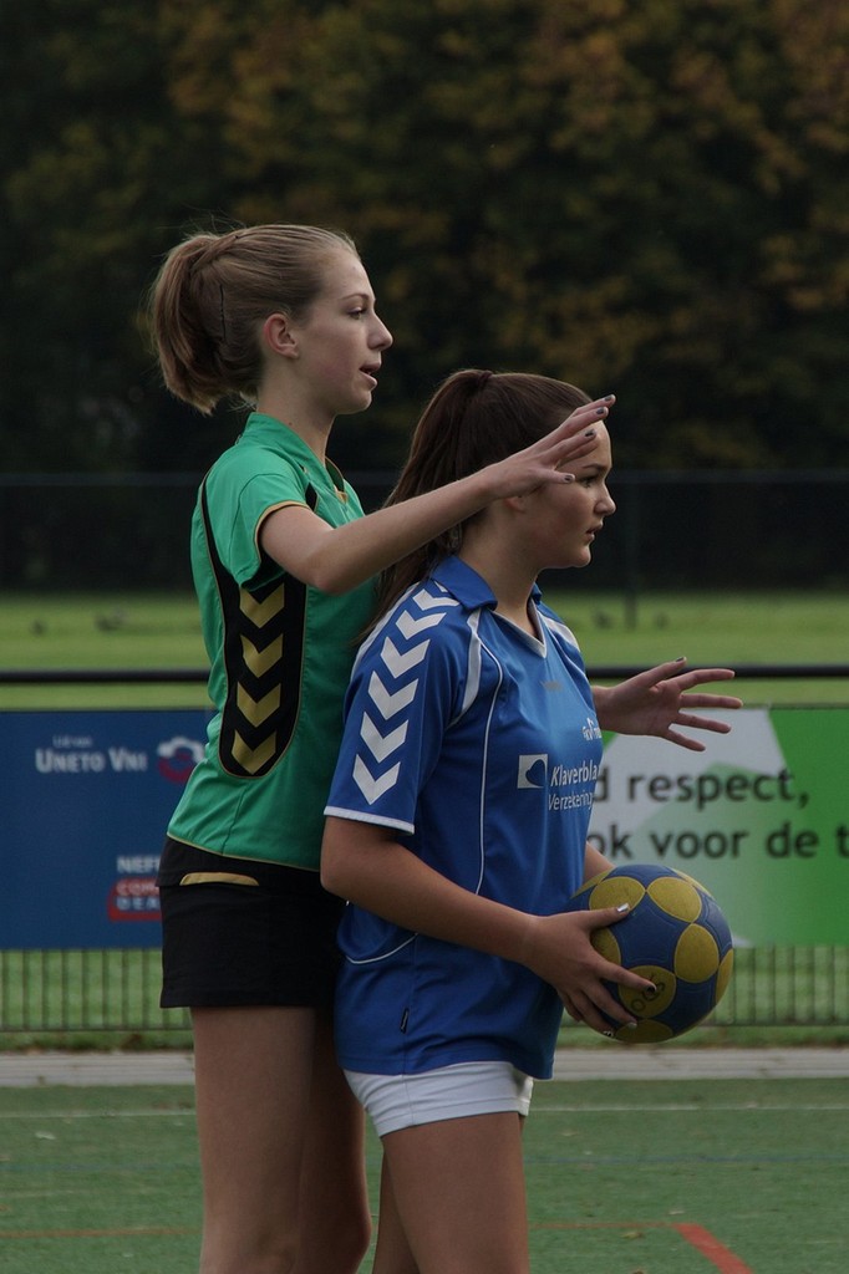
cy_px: 637
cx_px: 424
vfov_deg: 8.6
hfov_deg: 5.7
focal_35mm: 240
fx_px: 8495
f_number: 7.1
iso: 200
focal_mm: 160
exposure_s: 1/250
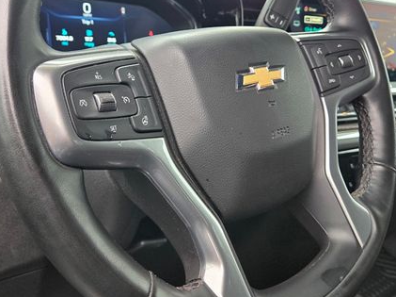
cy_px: 111
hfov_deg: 52.7
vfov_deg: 40.4
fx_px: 400
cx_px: 191
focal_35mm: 35
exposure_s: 1/120
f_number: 1.8
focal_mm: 5.4
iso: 160
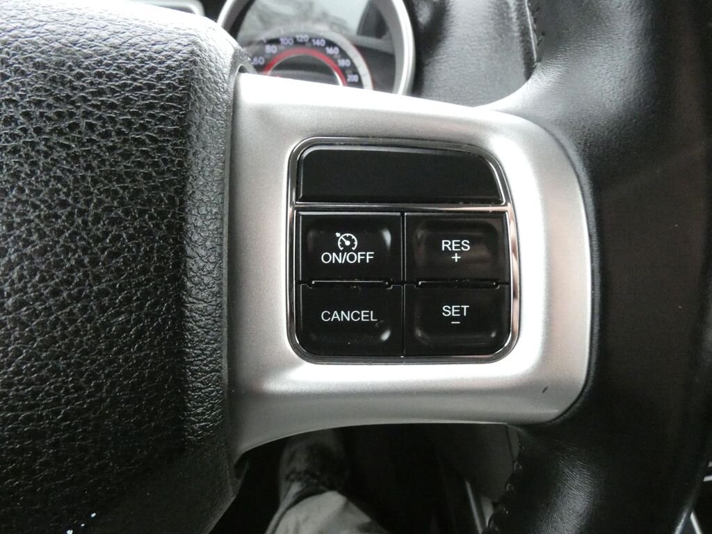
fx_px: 432
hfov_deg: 79.0
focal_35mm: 21
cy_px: 267
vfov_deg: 63.4
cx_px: 356
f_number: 5.6
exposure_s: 1/40
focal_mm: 3.7
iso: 1600
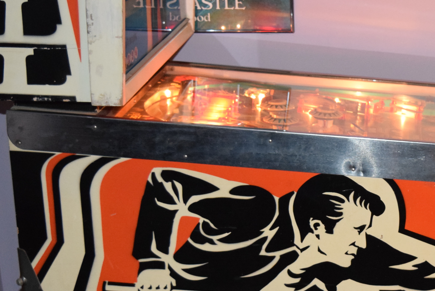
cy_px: 207
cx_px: 356
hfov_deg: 22.1
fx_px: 1099
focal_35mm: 91
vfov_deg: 15.0
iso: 3200
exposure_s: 1/25
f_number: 4.5
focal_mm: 35
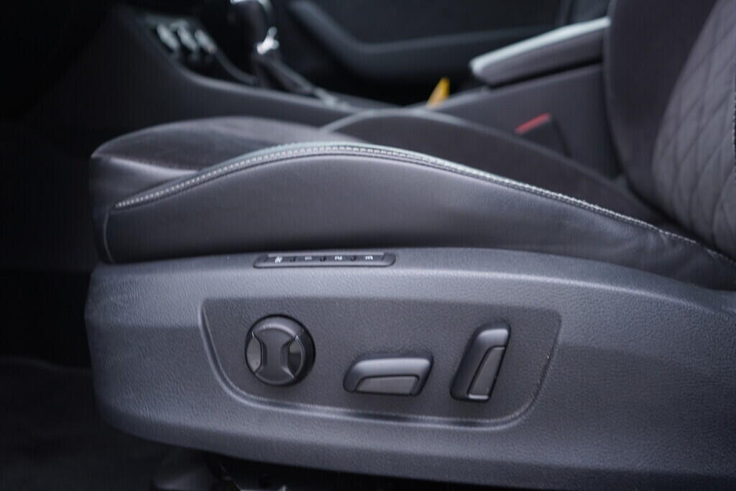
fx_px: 736
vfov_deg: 36.9
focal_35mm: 36
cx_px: 368
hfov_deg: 53.1
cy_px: 246
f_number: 2.8
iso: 200
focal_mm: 24
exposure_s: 1/40
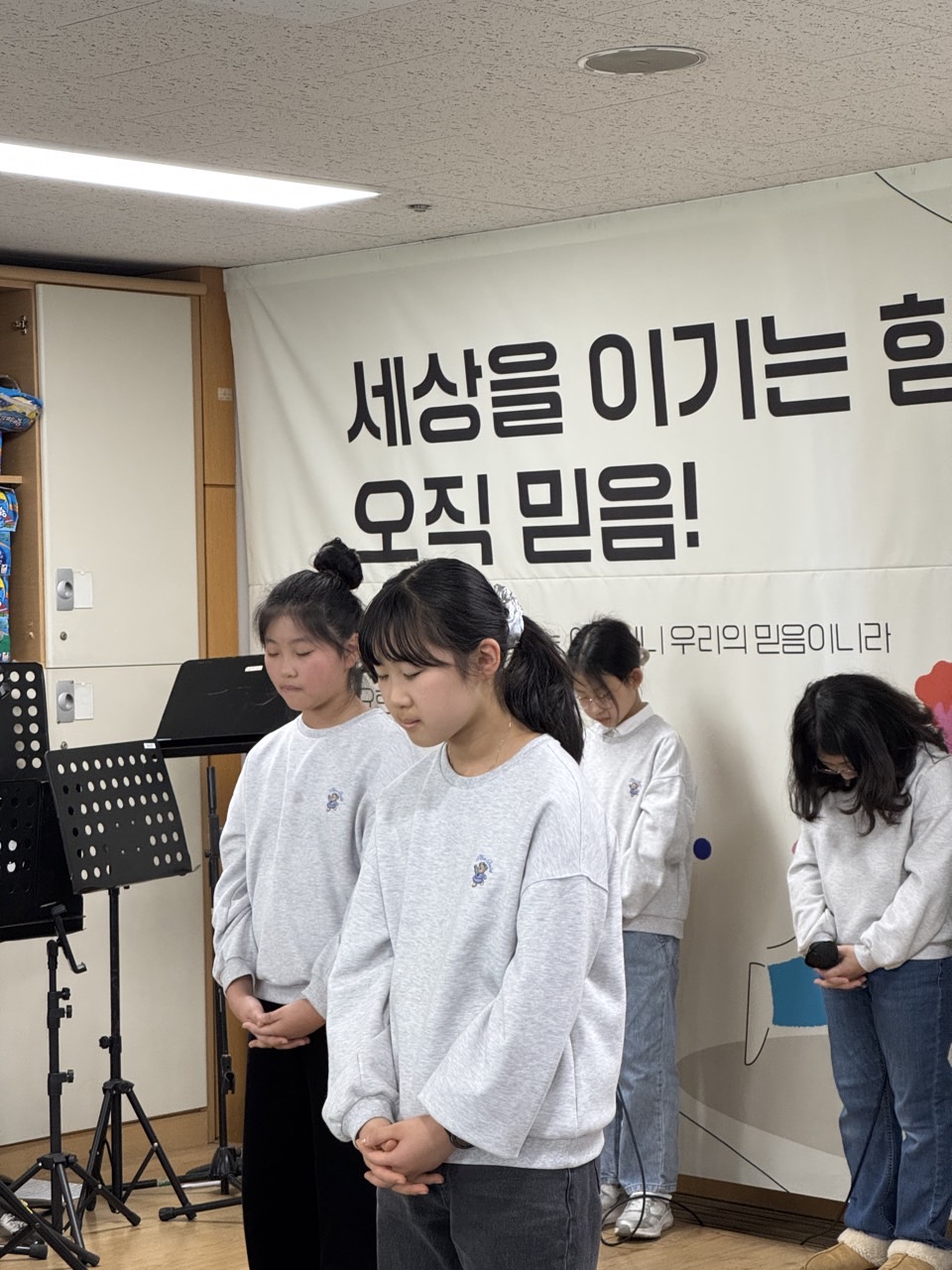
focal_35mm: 77
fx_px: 2824
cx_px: 476
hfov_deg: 19.1
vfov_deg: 25.3
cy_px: 635
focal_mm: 9
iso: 320
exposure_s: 1/60
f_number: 2.8
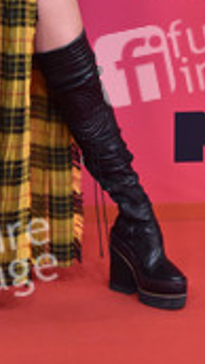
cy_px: -49
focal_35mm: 170
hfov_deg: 7.1
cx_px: 11
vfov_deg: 12.4
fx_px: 1640
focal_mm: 70
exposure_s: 1/200
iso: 2000
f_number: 5.6
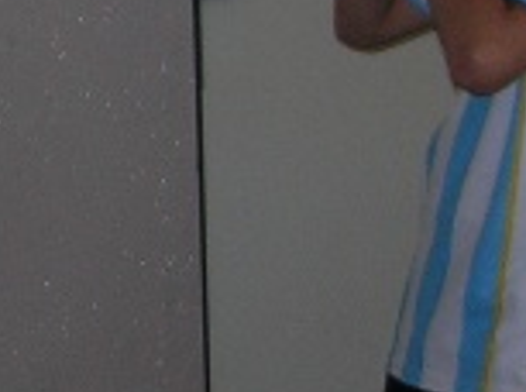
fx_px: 3426
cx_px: -376
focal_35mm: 226
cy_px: -41
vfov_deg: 6.5
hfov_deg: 8.5
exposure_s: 1/60.1
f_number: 2.8
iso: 64
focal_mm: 7.8
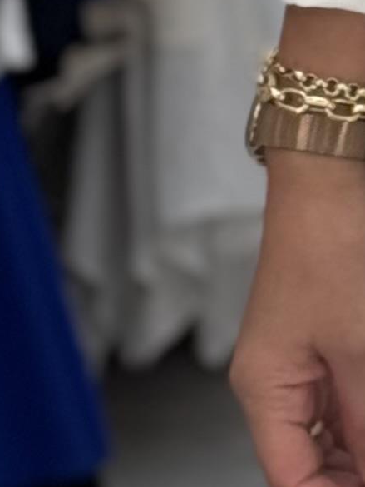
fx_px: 4652
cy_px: -449
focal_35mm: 331
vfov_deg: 5.9
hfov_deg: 4.3
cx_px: 1088
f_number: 1.78
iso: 64
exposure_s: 1/180
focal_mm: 6.76
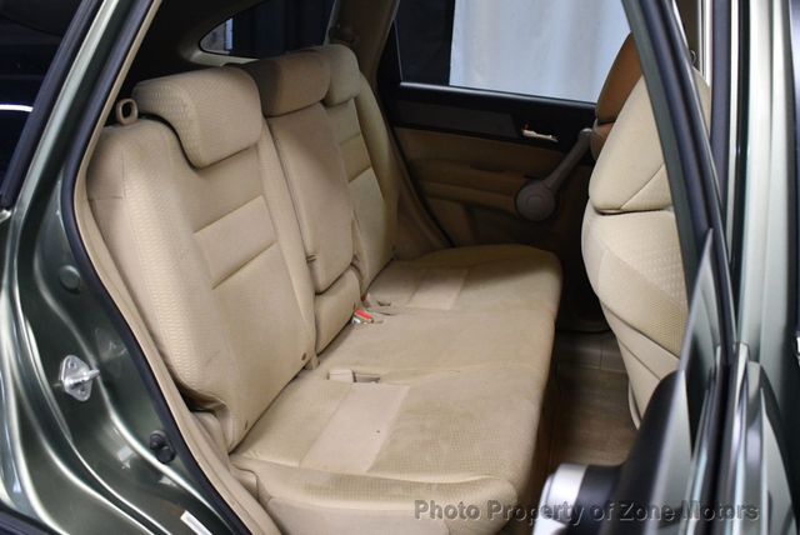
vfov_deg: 36.9
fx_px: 801
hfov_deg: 53.1
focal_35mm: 36
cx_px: 400
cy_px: 268
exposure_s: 1/125
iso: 2200
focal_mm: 18
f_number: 3.5
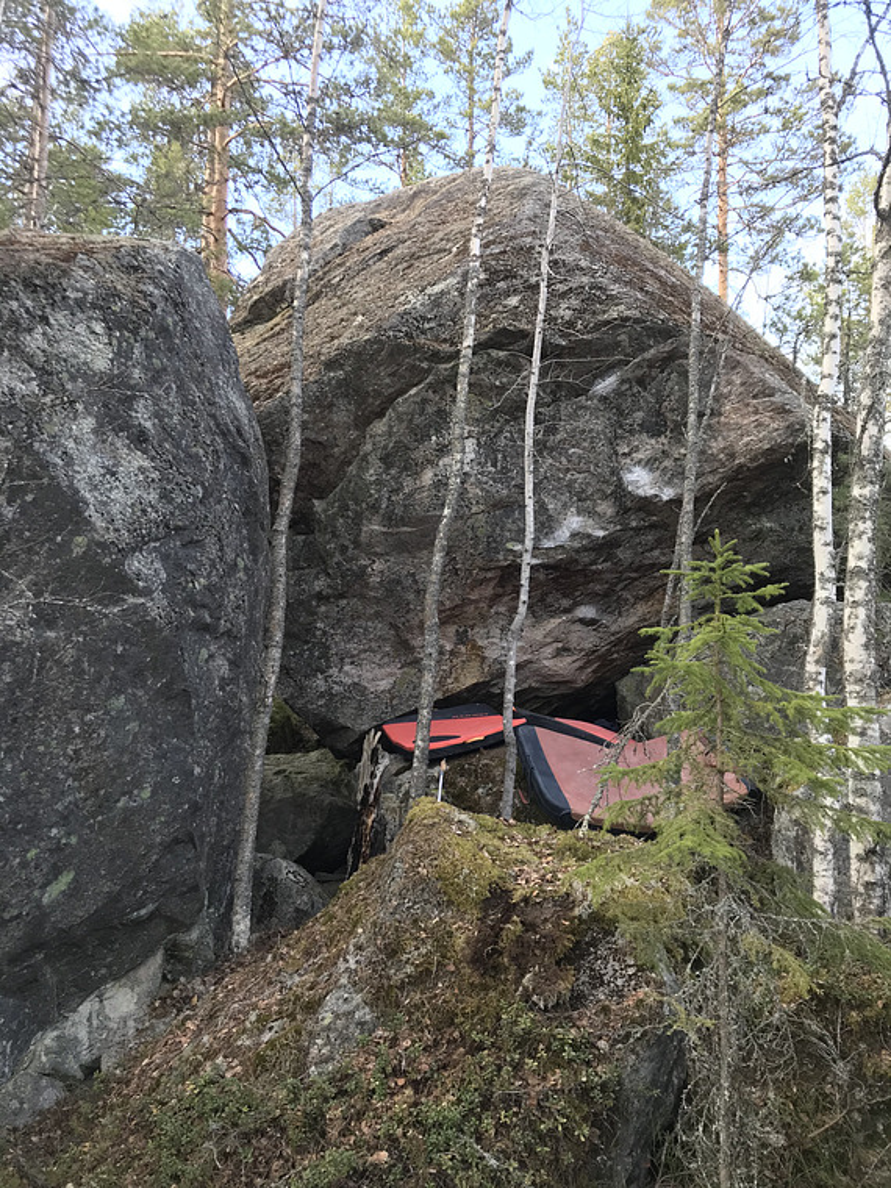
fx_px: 961
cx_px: 446
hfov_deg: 49.7
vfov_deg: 63.4
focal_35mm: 28
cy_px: 594
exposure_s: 1/100
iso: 32
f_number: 1.8
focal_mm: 3.99
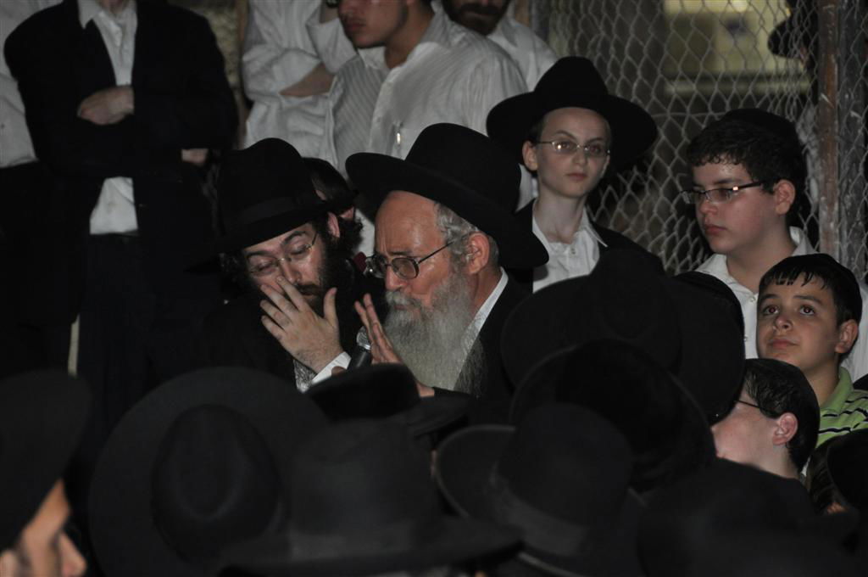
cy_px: 288
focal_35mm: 300
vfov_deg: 4.6
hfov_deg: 6.9
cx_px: 434
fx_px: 7224
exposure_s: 1/60
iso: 800
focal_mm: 200
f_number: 5.6
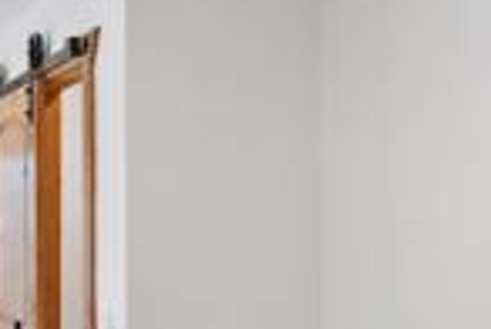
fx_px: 957
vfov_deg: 19.5
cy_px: 210
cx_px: -195
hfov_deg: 24.1
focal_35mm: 70
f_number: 7.1
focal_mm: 16
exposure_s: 1/50
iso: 1250
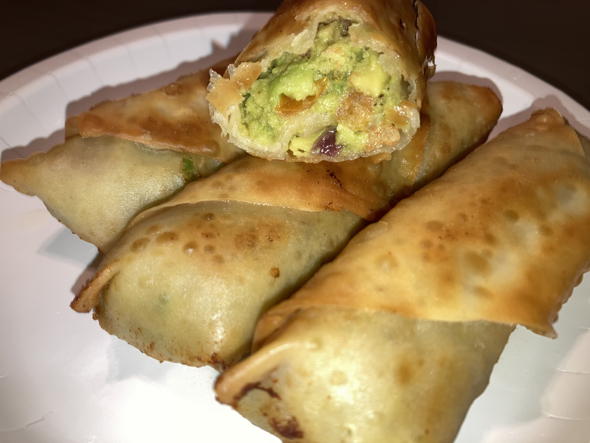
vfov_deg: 49.7
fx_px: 477
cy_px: 222
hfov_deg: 63.4
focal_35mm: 28
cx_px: 295
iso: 20
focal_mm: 3.99
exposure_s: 1/17
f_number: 1.8
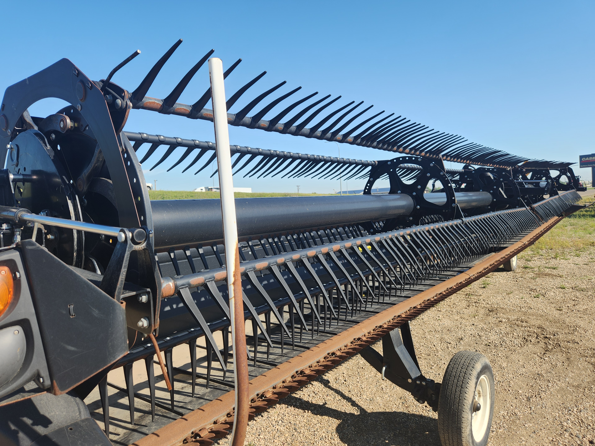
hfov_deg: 71.6
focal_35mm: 24
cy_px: 227
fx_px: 413
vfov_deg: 56.8
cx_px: 291
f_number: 1.8
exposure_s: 1/1055
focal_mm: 5.4
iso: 20
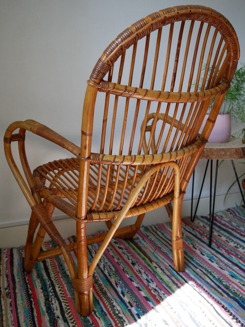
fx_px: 377
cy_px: 164
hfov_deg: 36.0
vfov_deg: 46.8
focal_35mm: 40
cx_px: 122
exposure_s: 1/250
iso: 200
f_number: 2.5
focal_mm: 20
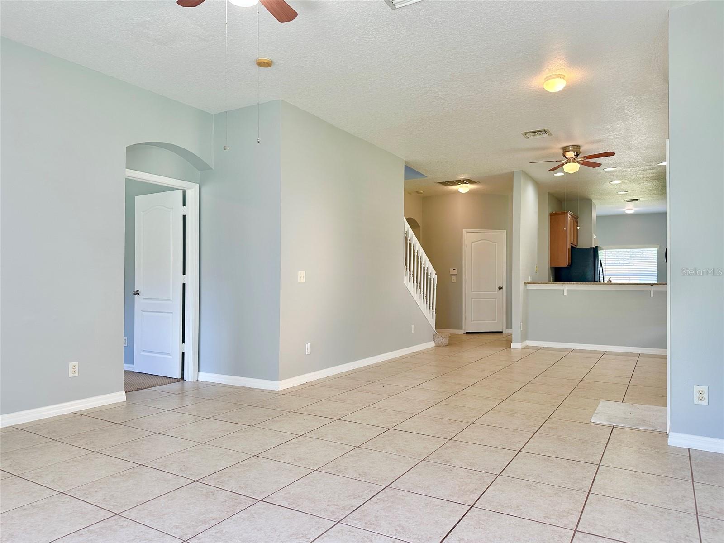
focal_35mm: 24
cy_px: 272
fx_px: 502
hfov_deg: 71.6
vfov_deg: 56.8
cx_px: 362
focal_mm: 6.86
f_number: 1.78
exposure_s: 1/120
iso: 100
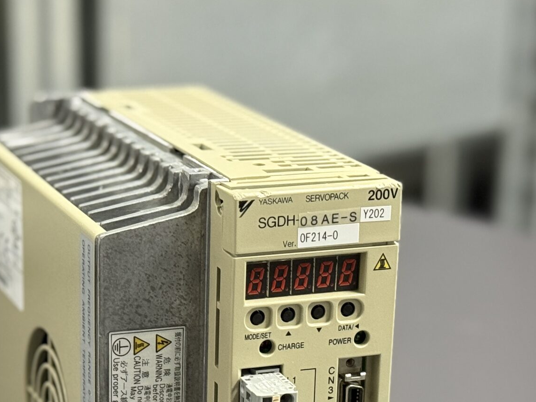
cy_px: 419
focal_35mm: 108
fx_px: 1672
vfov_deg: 13.5
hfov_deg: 18.2
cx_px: 184
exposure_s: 1/33
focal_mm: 6.76
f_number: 1.78
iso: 320
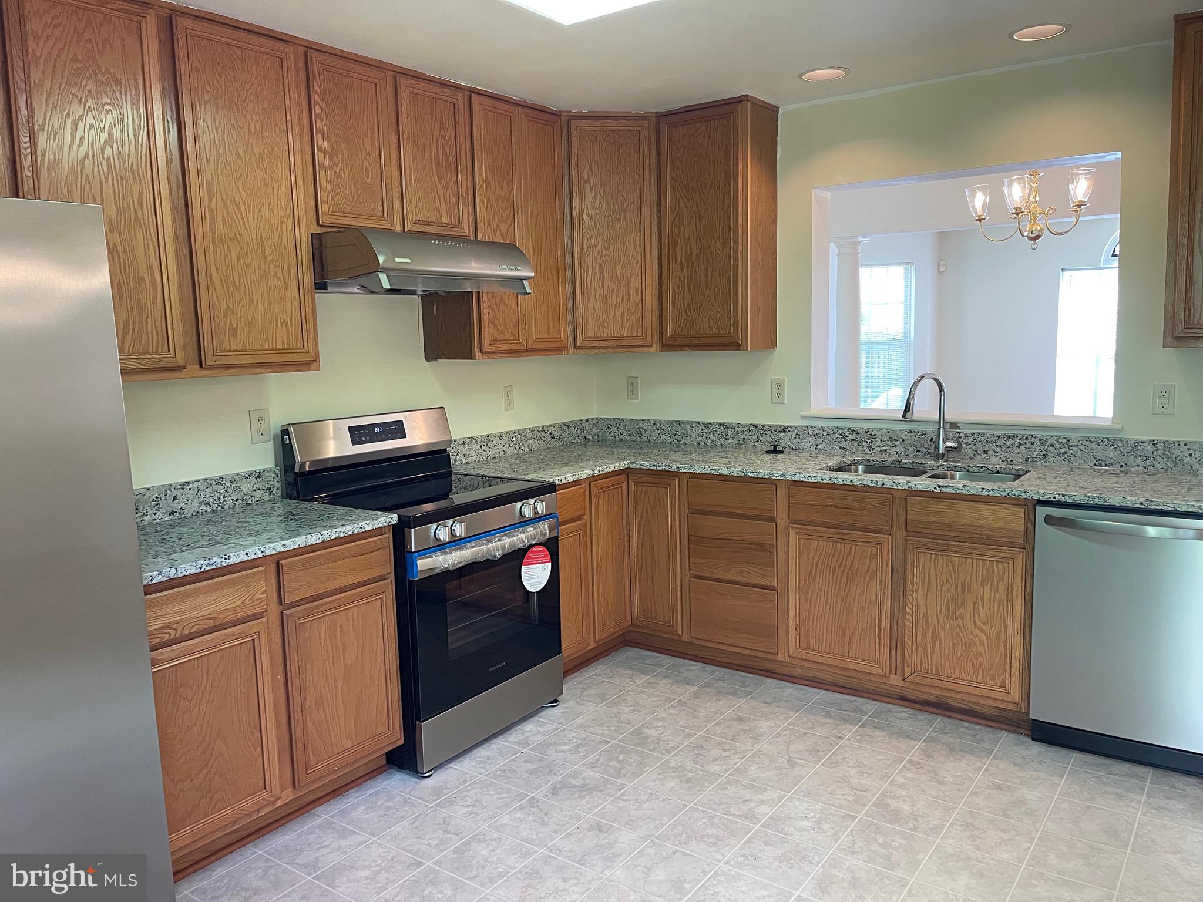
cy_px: 451
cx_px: 602
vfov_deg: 54.9
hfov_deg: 69.4
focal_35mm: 25
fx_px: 869
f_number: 1.6
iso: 100
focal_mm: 5.1
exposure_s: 1/60
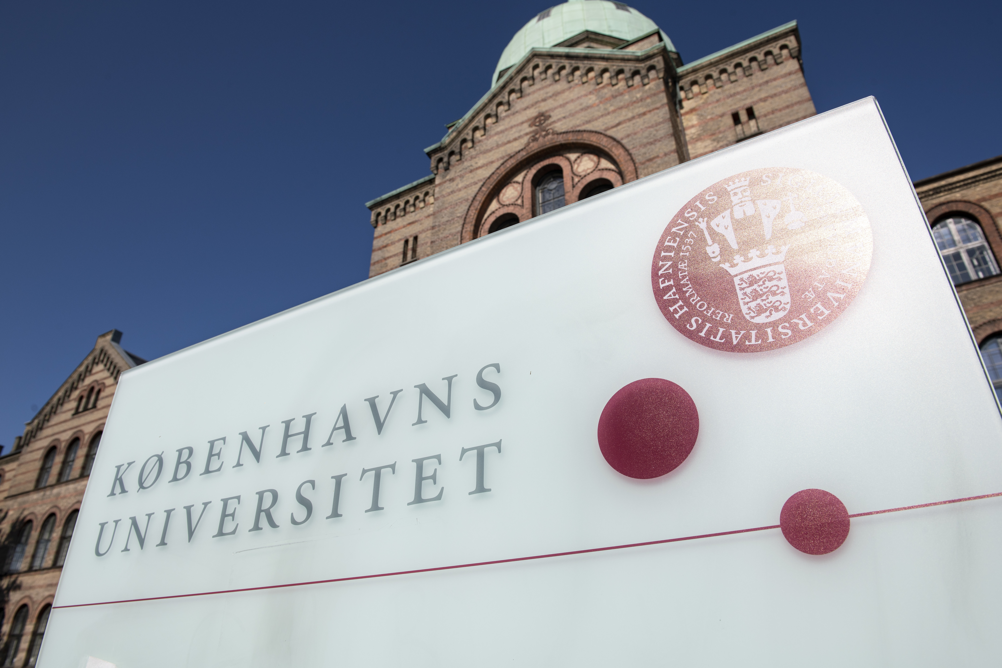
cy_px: 334
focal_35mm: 24
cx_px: 501
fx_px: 668
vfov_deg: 53.1
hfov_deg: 73.7
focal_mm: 24
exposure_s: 1/640
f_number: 9
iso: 100
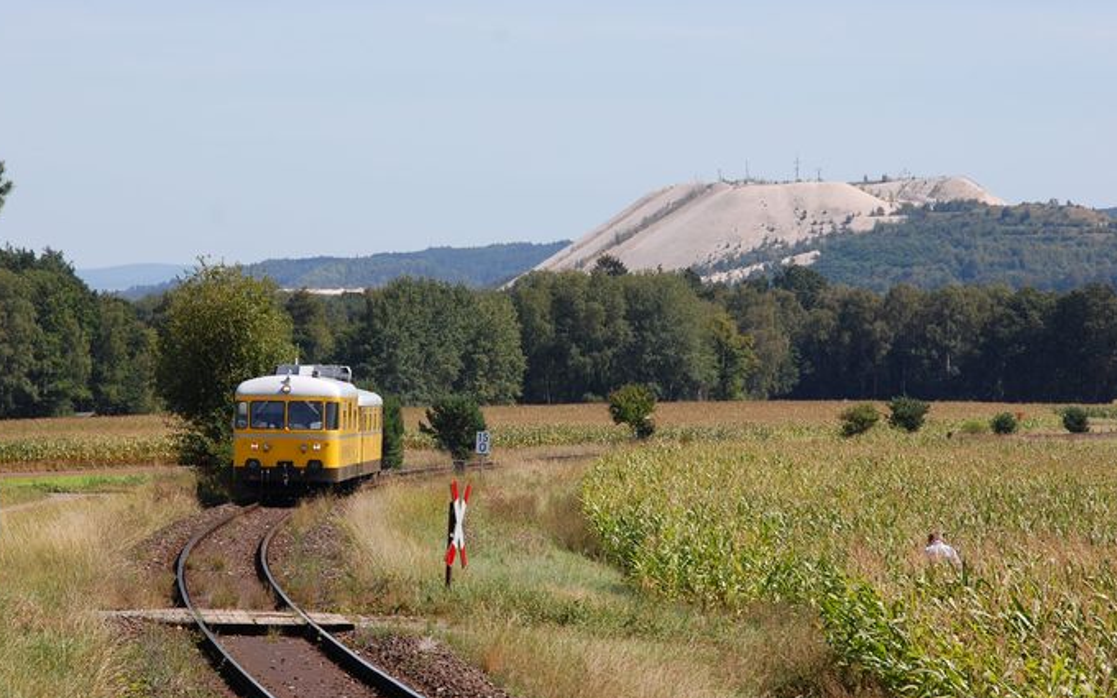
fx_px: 5741
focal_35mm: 189
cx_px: 531
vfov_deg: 7.0
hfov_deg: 11.1
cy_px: 318
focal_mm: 105
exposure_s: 1/400
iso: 200
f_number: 8
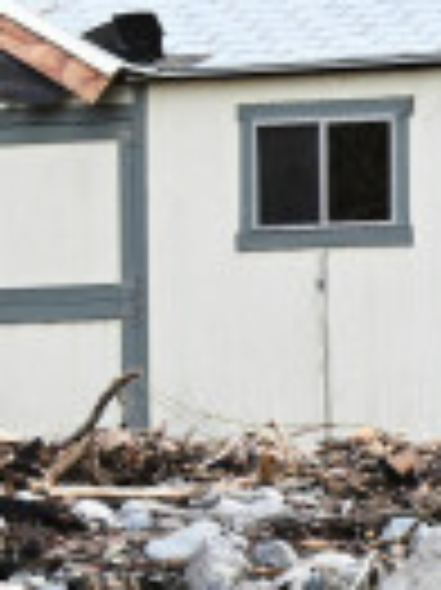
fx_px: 9103
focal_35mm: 535
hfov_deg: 2.7
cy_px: 768
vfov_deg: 3.7
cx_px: 1836
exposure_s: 1/640
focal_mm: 71
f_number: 7.1
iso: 1250
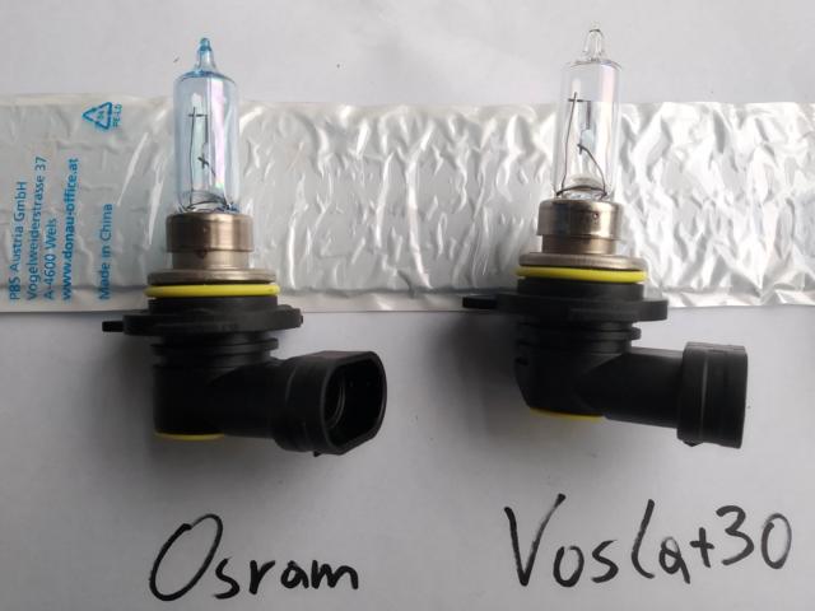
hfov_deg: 67.3
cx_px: 408
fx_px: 612
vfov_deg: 53.1
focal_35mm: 26
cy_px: 306
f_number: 2.2
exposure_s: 1/100
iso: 125
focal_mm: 3.82
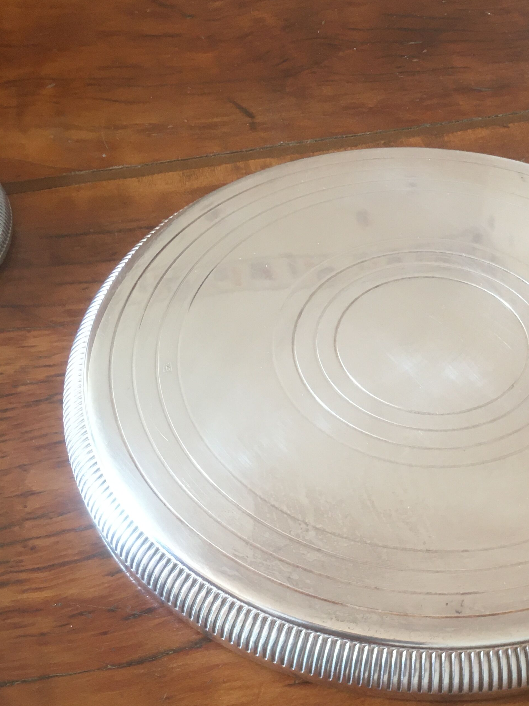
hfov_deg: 30.8
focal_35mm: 46
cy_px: 469
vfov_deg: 40.7
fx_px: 937
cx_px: 418
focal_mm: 4.15
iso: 100
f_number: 2.2
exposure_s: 1/33
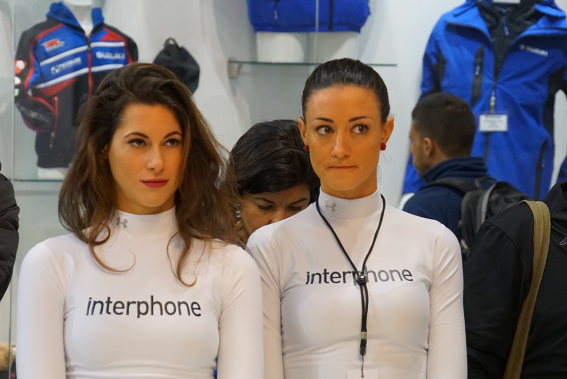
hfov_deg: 9.2
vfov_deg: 6.2
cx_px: 289
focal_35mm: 223
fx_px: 3514
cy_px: 155
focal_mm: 115
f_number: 5.6
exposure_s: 1/200
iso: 3200
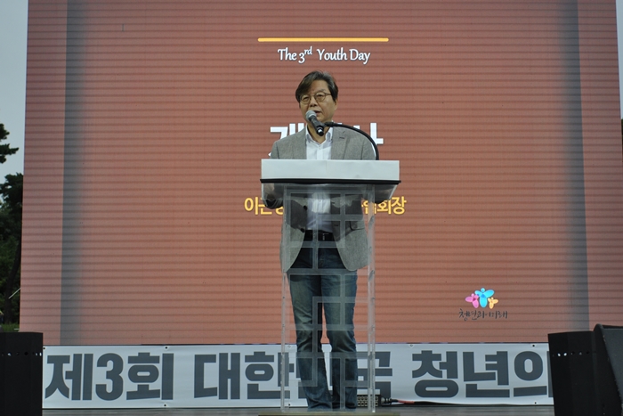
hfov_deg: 30.5
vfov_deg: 20.6
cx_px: 312
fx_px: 1142
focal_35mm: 66
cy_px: 208
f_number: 5.6
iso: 200
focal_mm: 44
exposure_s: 1/125
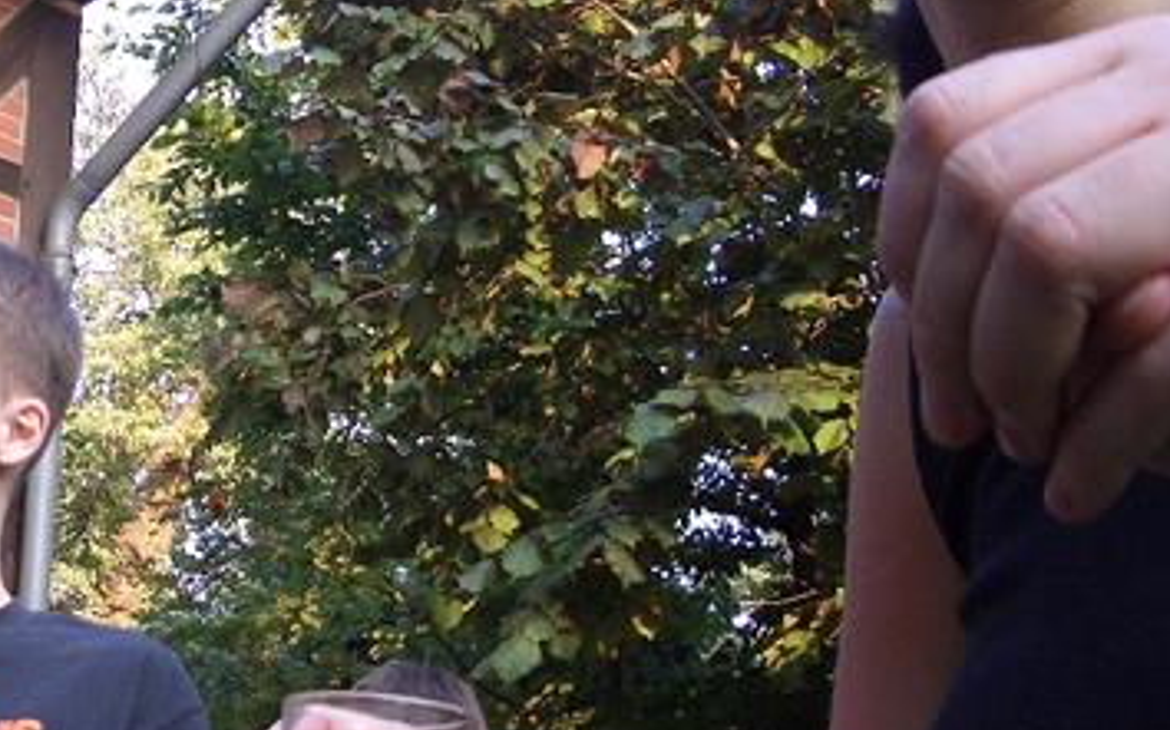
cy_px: 350
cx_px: 119
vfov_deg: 19.4
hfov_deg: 29.4
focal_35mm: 67
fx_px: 2136
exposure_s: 1/125
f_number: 2.6
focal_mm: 5.8
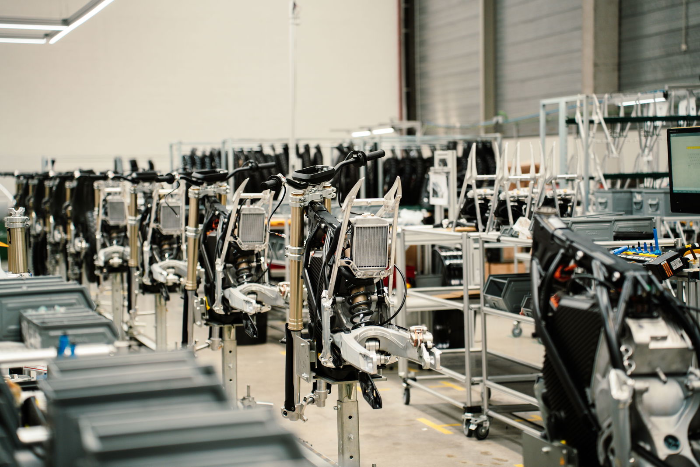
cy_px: 234
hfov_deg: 27.0
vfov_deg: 18.2
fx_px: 1458
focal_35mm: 75
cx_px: 350
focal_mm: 75
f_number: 2.8
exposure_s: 1/125
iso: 400
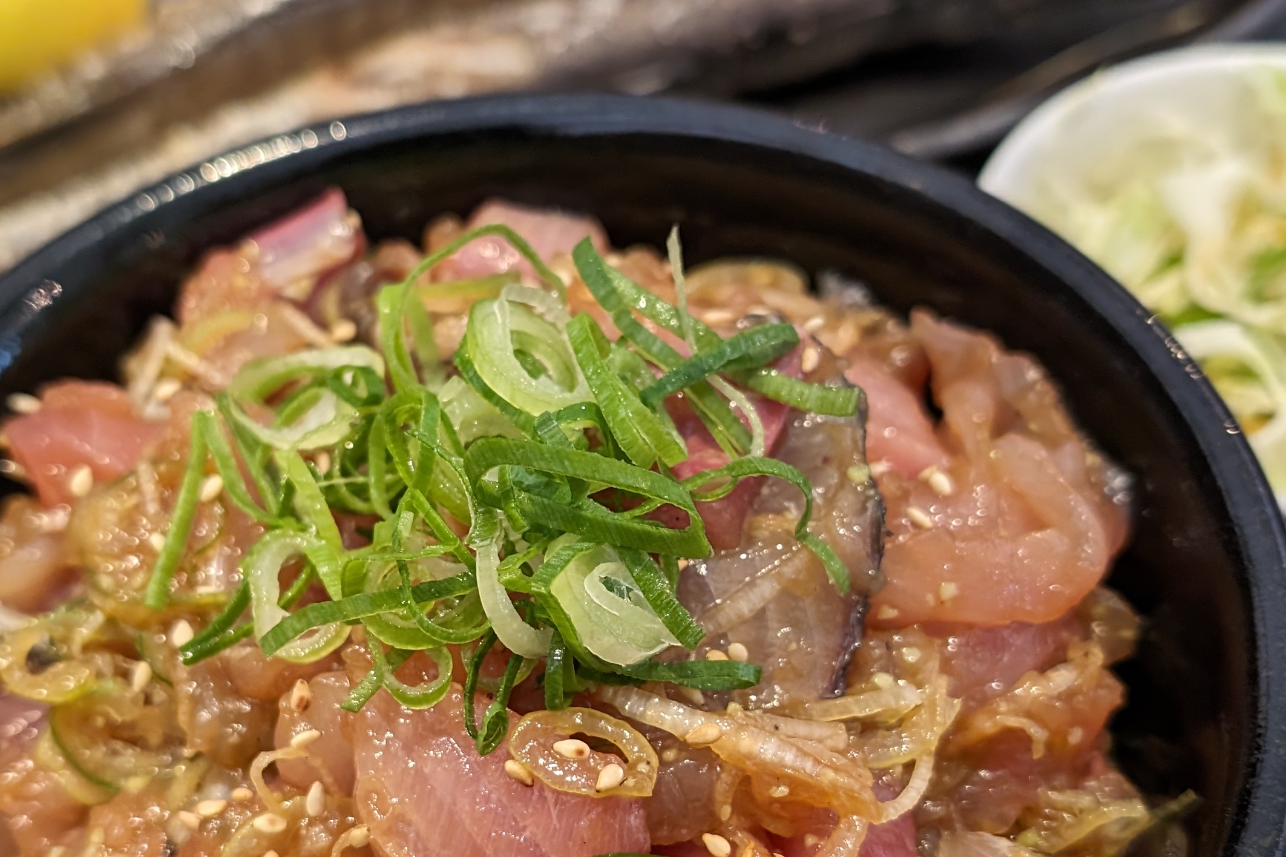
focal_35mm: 48
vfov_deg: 27.9
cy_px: 562
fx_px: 1714
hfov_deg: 41.1
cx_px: 580
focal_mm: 6.9
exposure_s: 1/51
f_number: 1.68
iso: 607
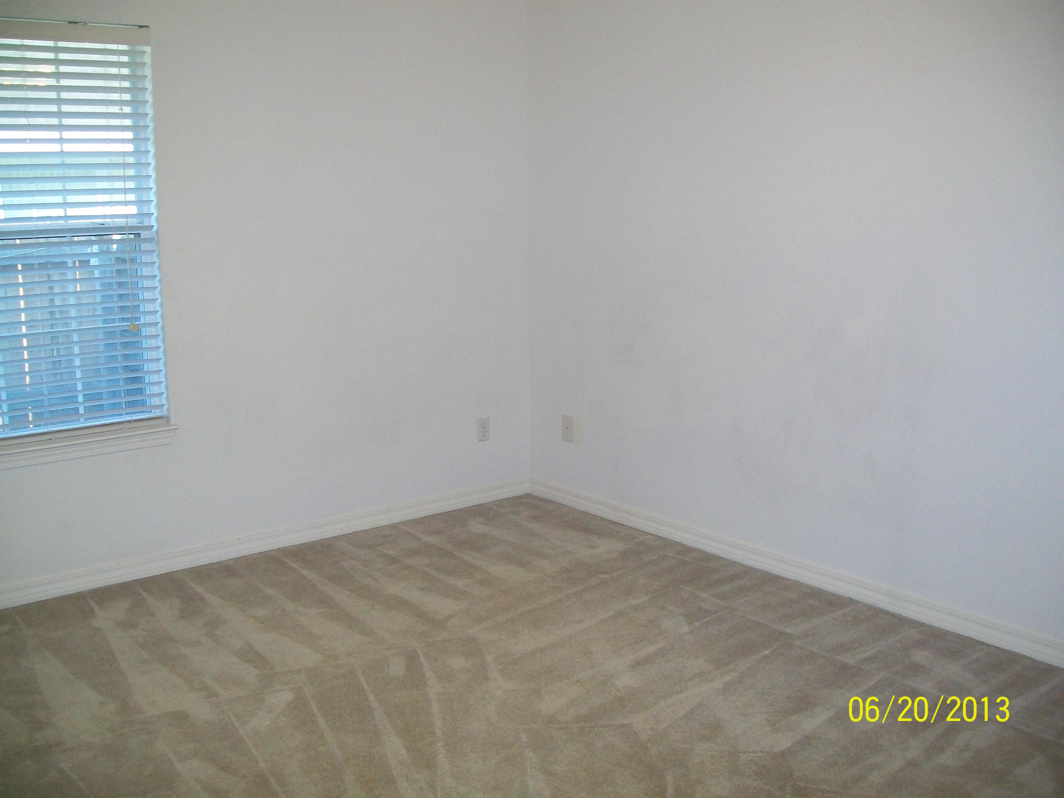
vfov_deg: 41.8
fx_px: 1045
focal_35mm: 34
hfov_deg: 54.0
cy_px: 399
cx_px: 532
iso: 160
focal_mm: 6.1
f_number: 2.7
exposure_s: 1/60
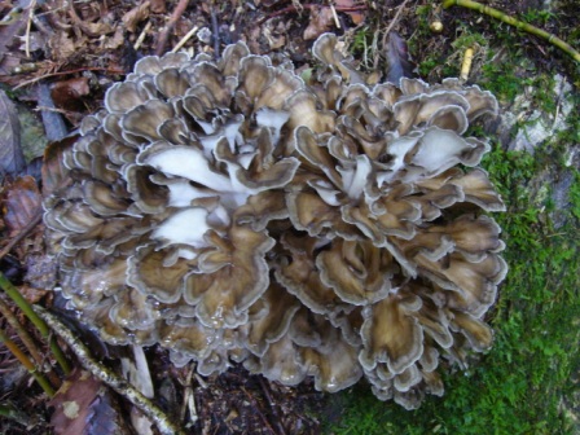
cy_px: 218
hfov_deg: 46.8
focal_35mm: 40
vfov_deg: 36.0
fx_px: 670
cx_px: 290
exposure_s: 1/10
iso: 200
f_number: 3
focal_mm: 6.6
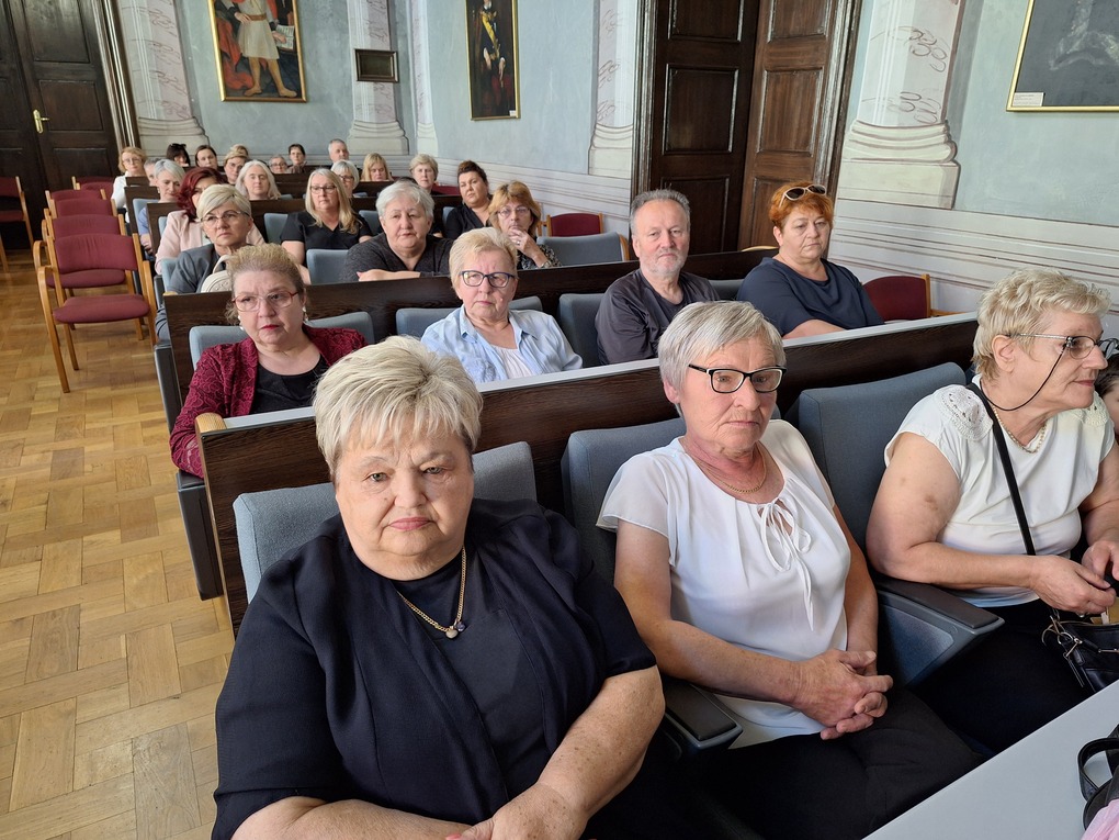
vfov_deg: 58.9
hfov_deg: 73.9
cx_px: 560
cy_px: 420
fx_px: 744
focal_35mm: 23
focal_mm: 5.54
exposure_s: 1/50
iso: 200
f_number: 1.8
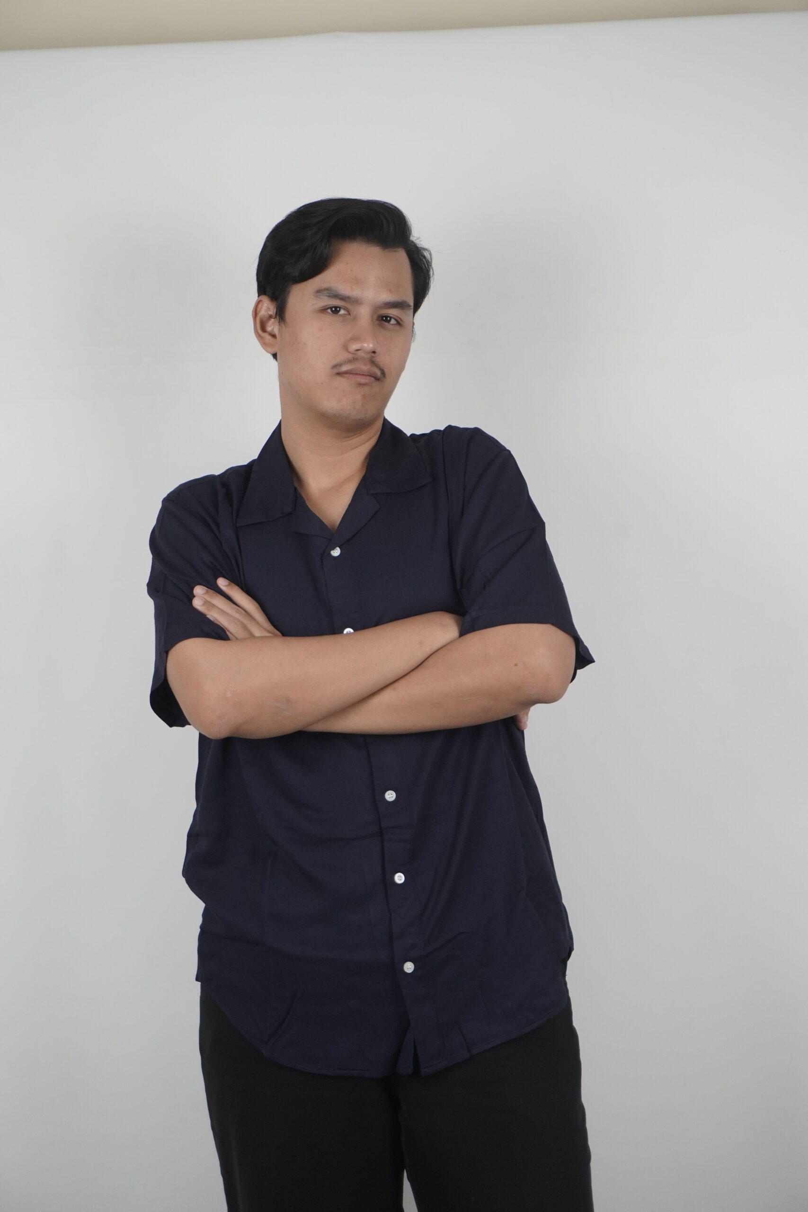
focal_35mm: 63
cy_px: 606
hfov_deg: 21.6
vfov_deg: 31.9
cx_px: 404
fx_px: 2121
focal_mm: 42
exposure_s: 1/100
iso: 640
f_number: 5.6
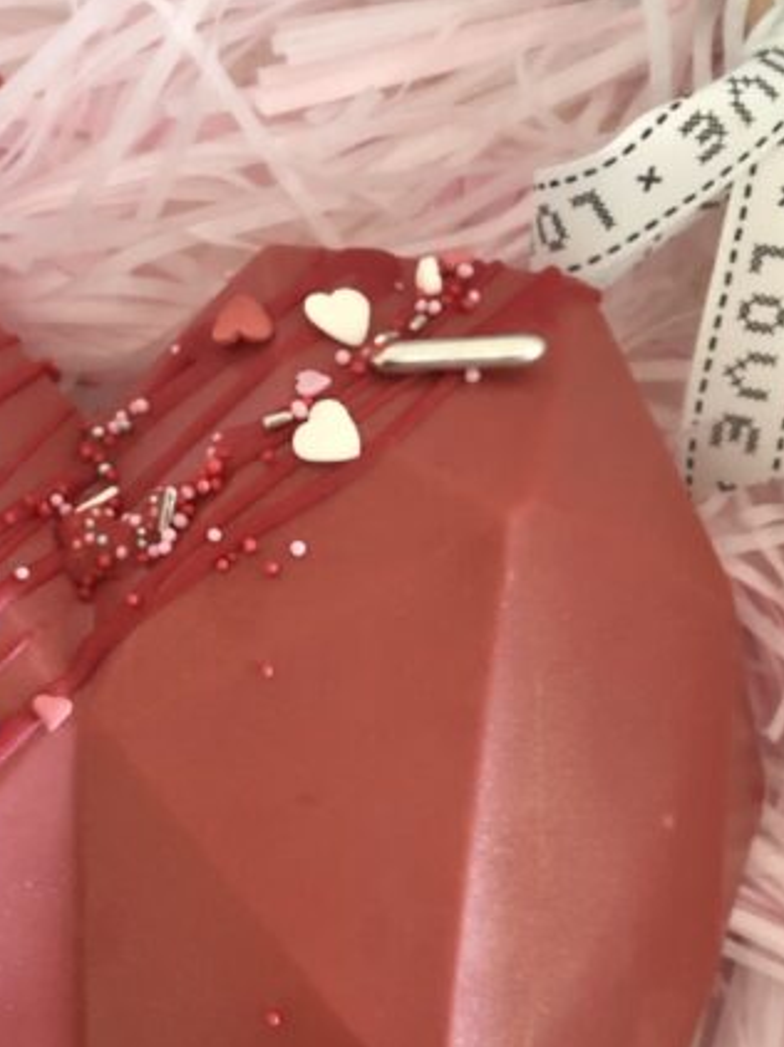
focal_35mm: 68
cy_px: 739
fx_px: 2056
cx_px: 176
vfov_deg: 28.3
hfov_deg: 21.4
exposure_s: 1/6
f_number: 1.8
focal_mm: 3.99
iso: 80
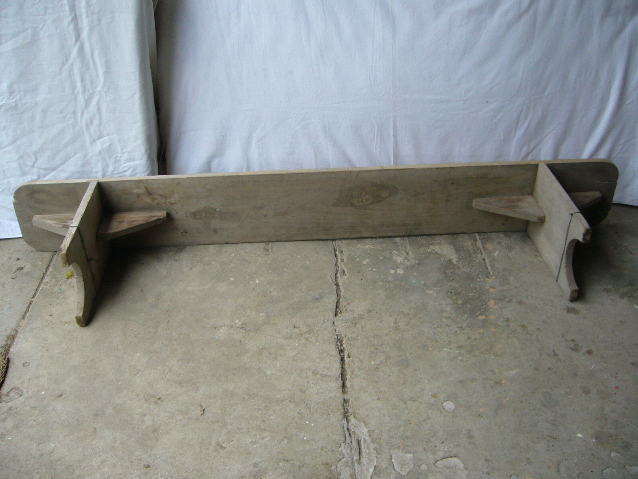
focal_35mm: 35
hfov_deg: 52.6
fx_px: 645
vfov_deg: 40.7
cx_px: 319
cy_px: 240
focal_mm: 5.8
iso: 125
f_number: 2.8
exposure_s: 1/15
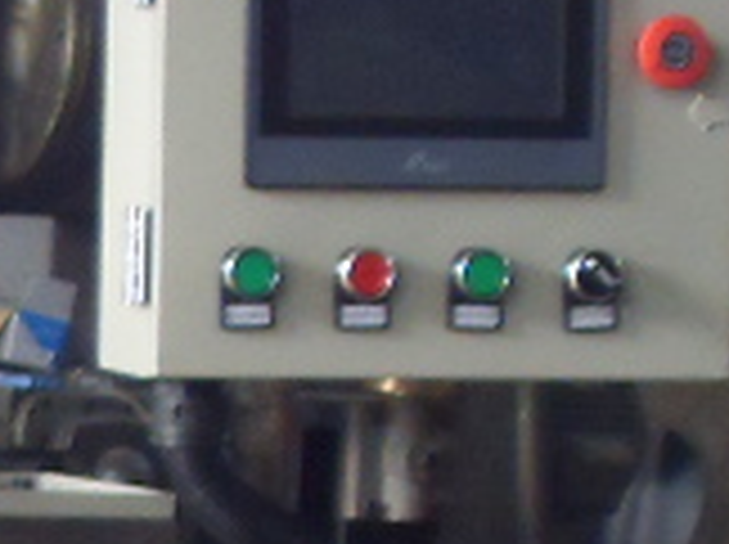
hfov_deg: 7.5
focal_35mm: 247
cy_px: 832
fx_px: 5194
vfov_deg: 5.9
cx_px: -1004
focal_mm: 6.6
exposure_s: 1/45
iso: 200
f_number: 3.5
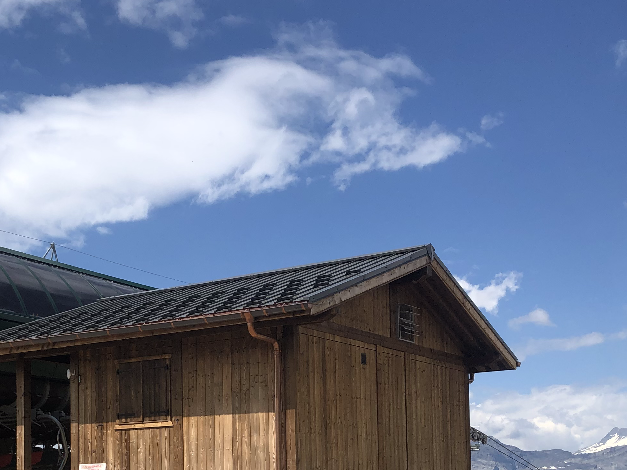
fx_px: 1051
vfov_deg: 24.3
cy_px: 453
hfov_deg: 33.0
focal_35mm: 58
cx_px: 215
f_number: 1.8
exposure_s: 1/2825
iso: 25
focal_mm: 3.99
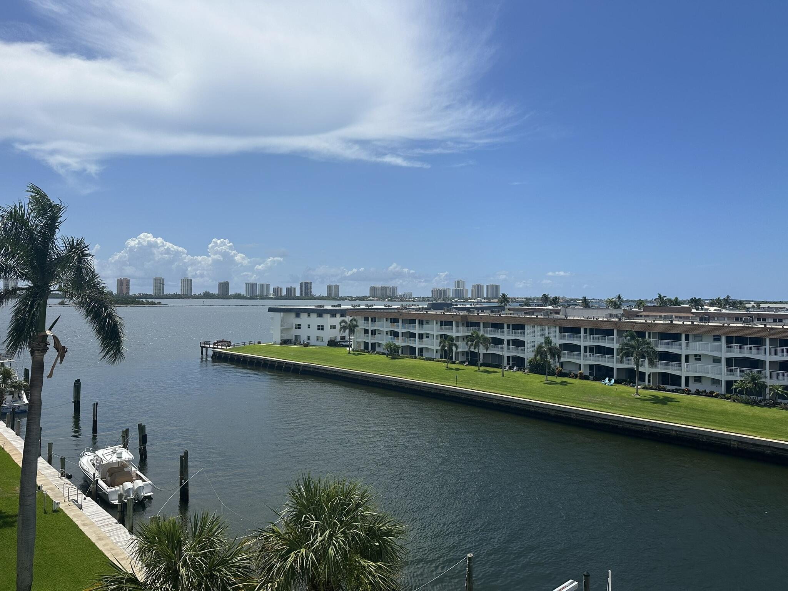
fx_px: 546
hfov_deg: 71.6
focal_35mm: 24
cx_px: 394
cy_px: 296
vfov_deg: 56.8
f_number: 1.78
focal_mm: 6.86
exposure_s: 1/8929
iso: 80
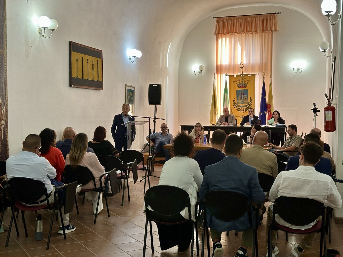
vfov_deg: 30.3
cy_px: 128
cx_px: 172
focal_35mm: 48
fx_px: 476
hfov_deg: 39.7
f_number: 1.78
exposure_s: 1/50
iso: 80
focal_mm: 6.86
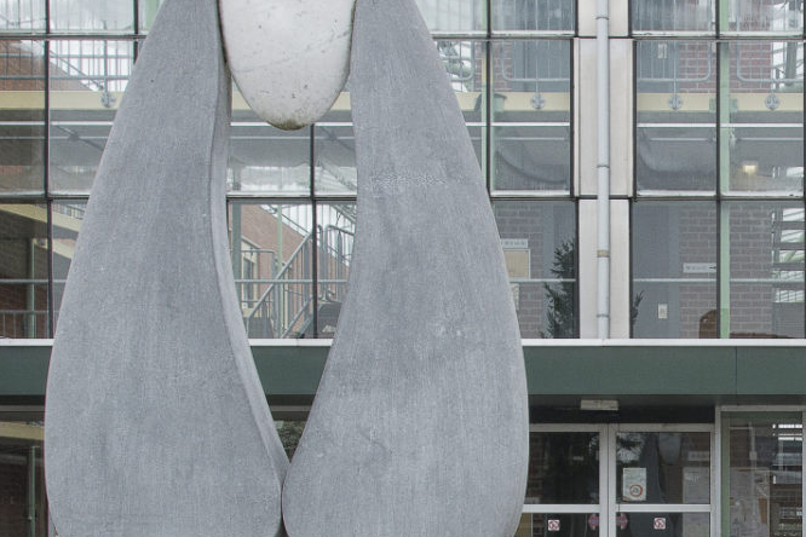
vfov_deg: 18.3
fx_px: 1612
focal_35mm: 72
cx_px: 774
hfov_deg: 26.8
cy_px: 562
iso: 200
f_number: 11
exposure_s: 1/15
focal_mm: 20
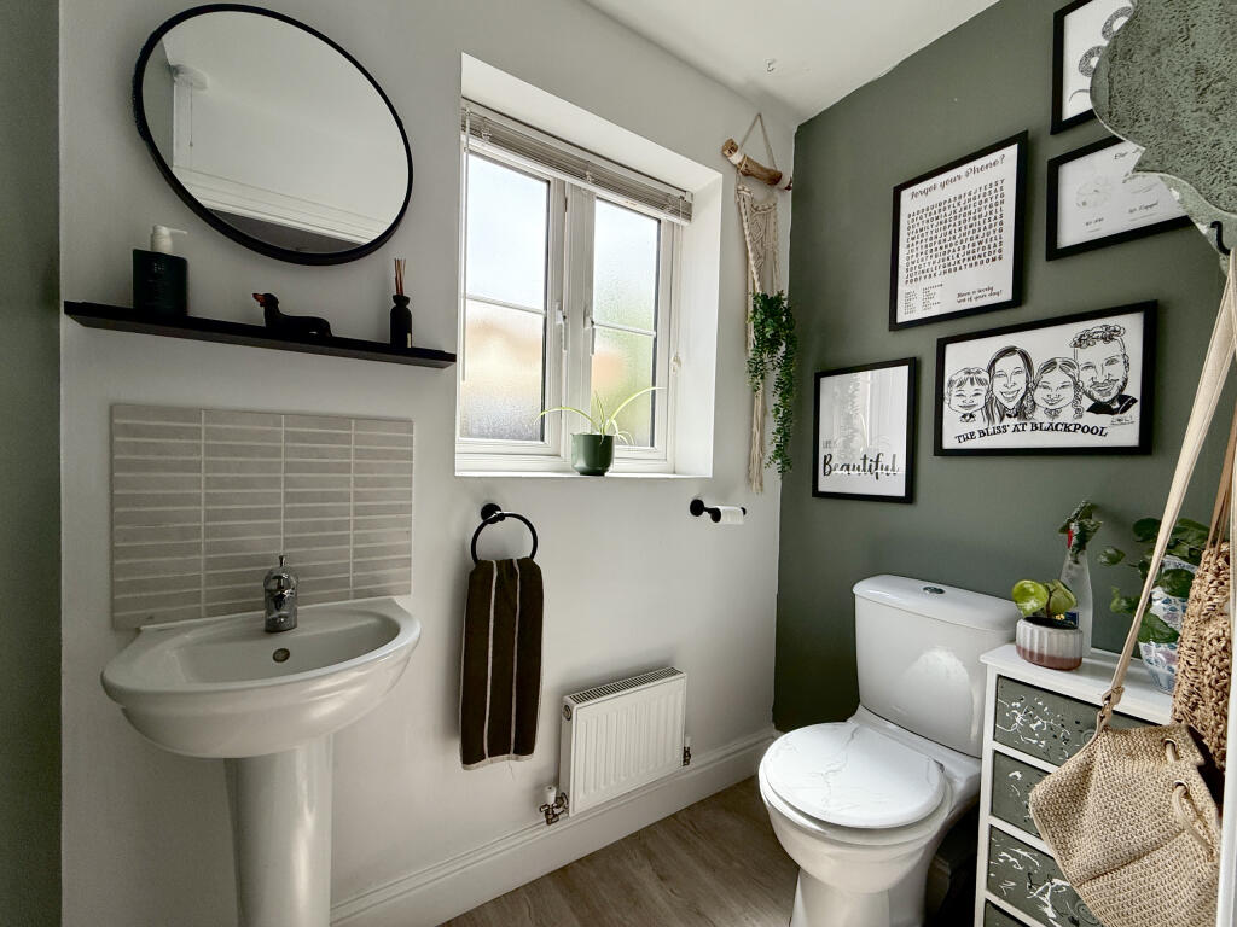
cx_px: 618
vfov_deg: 85.7
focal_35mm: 14
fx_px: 500
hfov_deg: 102.1
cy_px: 464
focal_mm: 2.22
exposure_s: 1/390
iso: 64
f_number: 2.2
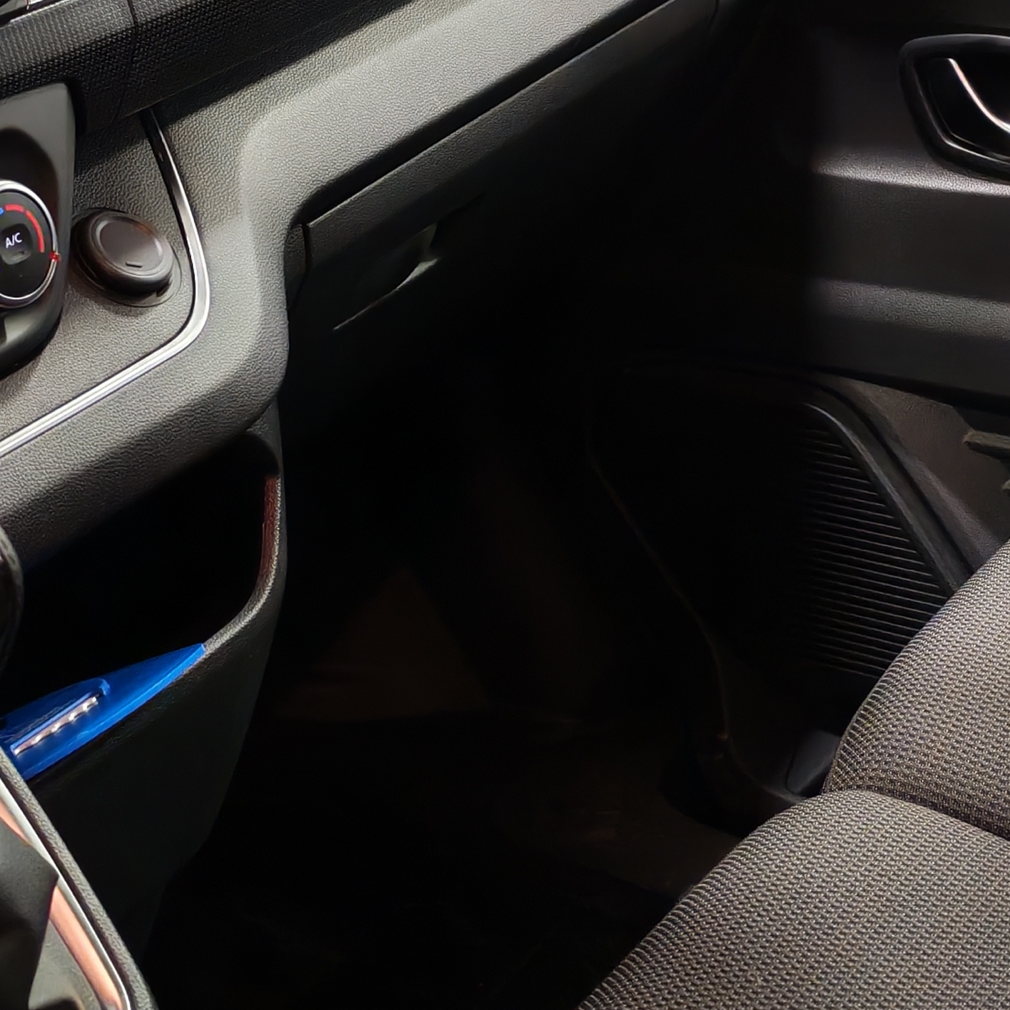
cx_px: 412
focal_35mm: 79
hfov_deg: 21.9
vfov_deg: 21.9
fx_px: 2608
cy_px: 393
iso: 1103
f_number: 1.9
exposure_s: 1/50
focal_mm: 6.12
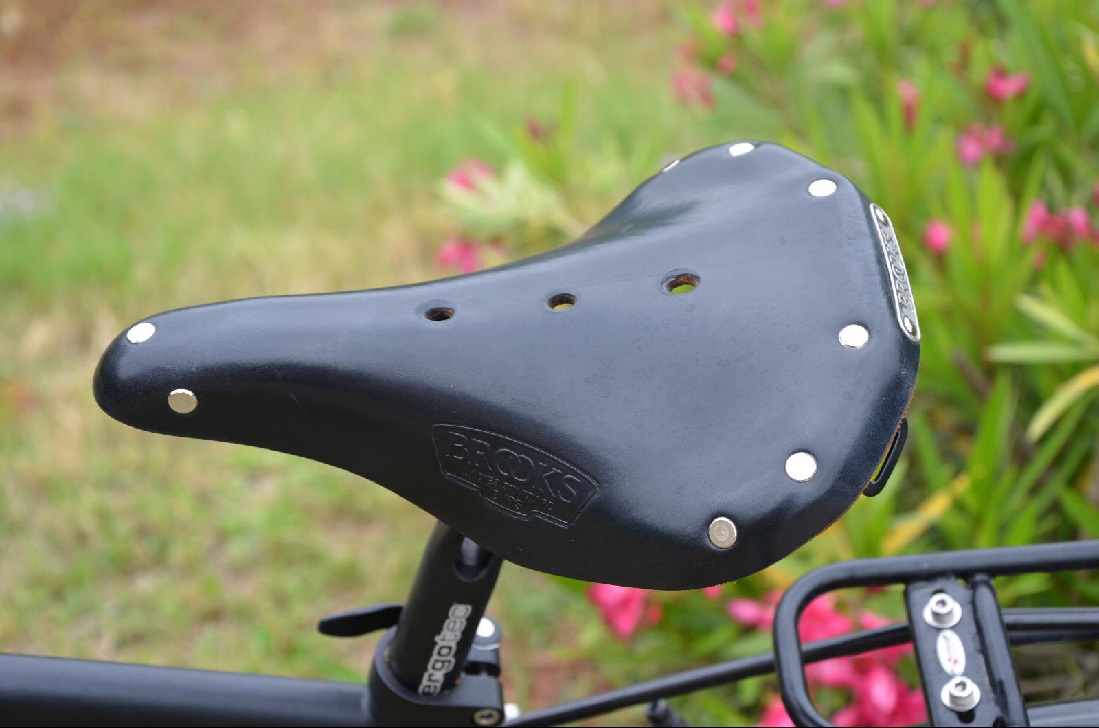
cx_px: 550
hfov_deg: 27.0
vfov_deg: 18.1
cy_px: 364
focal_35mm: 75
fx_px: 2285
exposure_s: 1/200
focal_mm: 50
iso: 200
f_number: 7.1
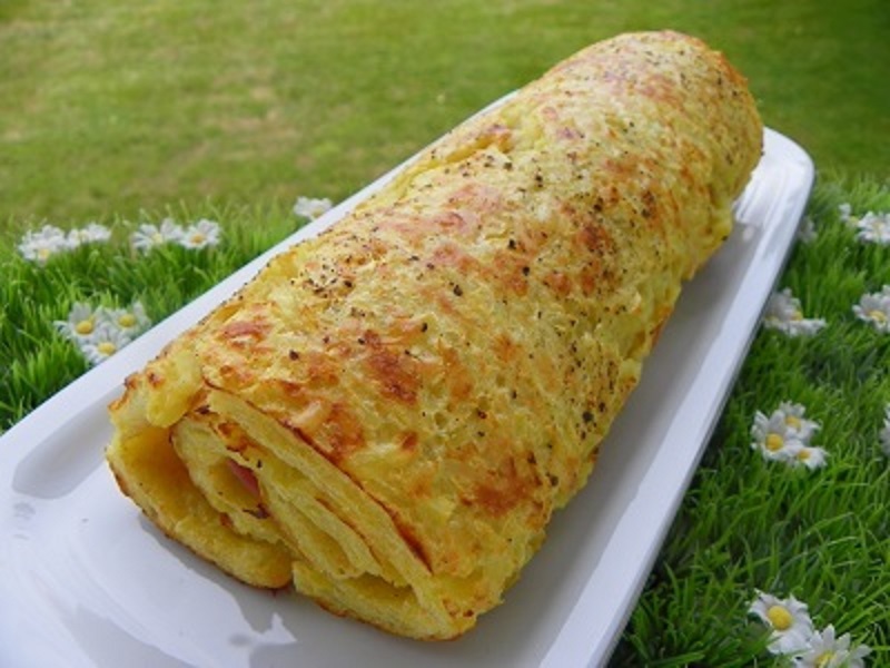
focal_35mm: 27
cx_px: 445
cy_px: 334
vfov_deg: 51.4
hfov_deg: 65.3
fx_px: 694
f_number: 2.8
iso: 64
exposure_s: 1/60
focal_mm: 4.8
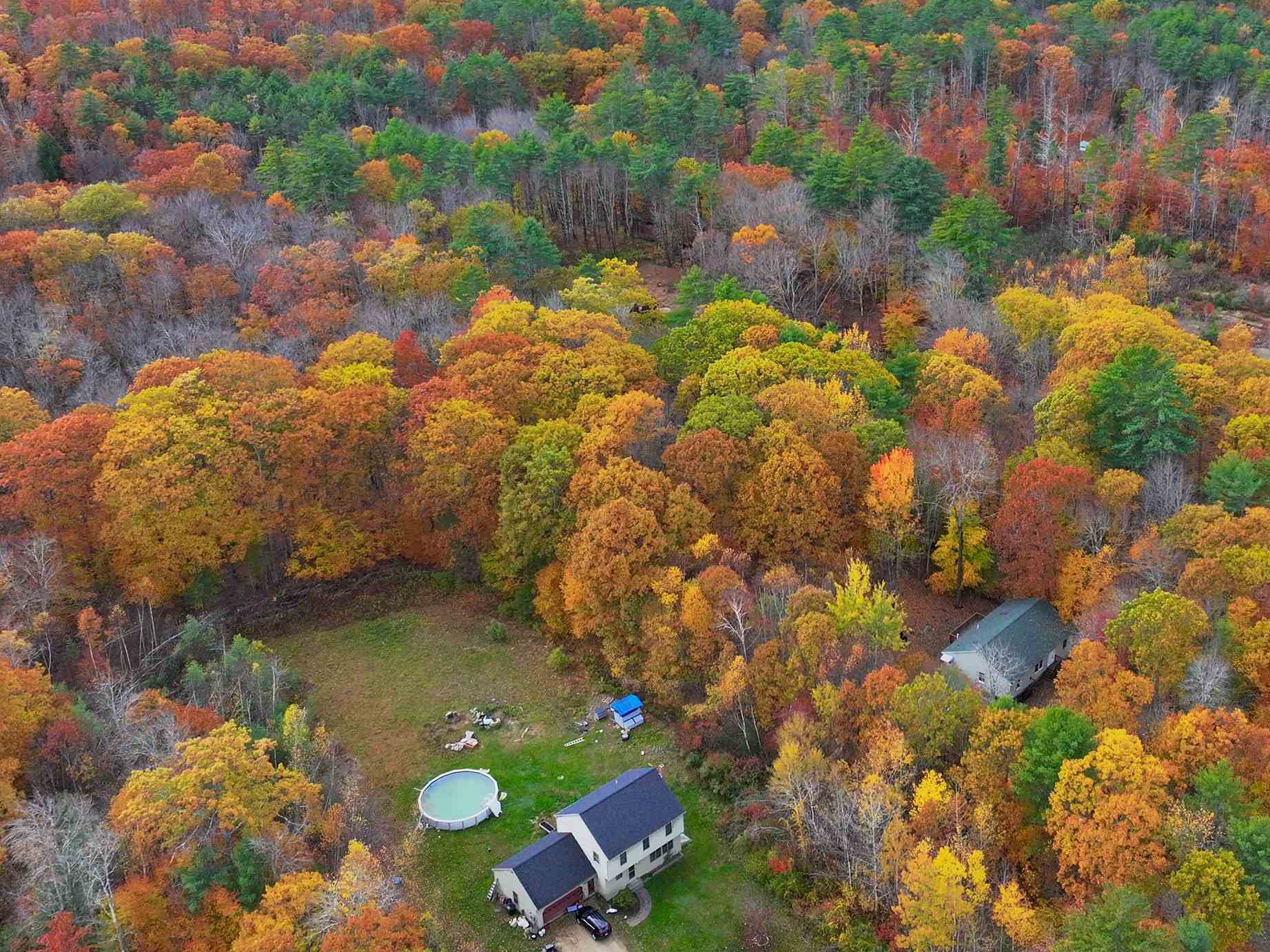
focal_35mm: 40
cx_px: 838
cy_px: 345
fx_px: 1467
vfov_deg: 35.7
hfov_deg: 46.1
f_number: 2.8
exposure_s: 1/1250
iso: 240
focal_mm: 12.29
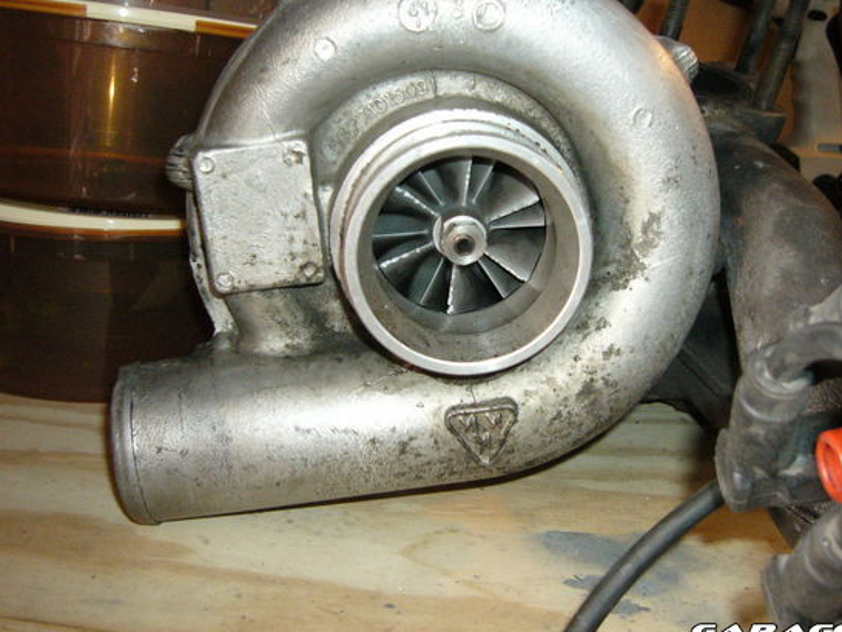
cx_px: 461
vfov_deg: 35.1
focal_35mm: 41
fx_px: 998
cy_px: 277
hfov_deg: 45.7
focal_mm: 5.8
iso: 400
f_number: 2.8
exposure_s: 1/60
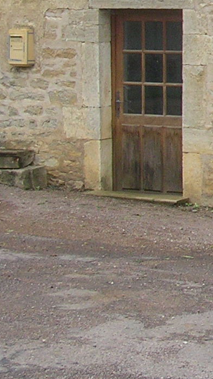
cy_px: -14
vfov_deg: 17.3
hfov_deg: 9.2
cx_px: 476
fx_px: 1216
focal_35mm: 121
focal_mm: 5.8
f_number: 2.8
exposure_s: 1/381
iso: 71
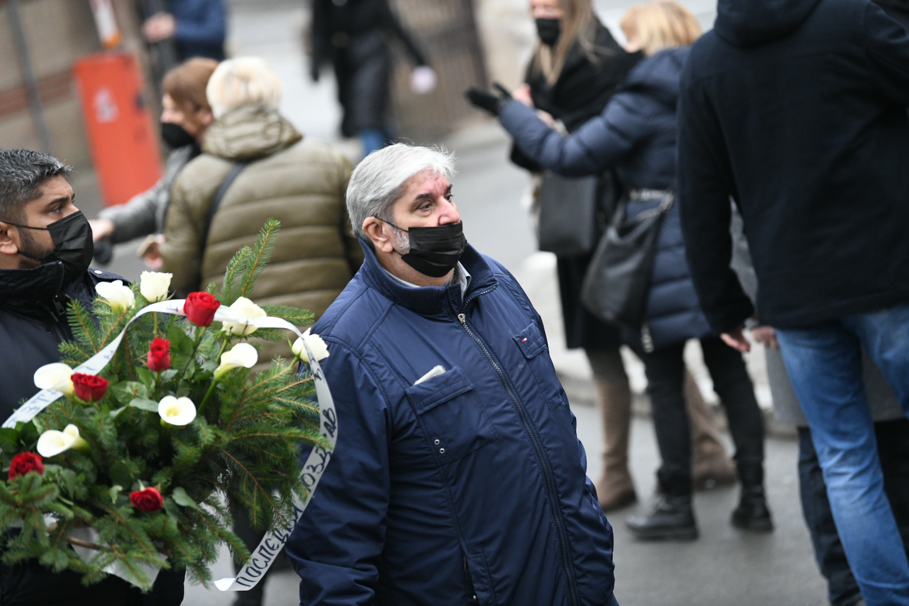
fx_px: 3787
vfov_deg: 9.1
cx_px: 454
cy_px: 303
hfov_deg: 13.7
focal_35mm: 150
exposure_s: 1/1250
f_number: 2.8
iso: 3200
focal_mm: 150
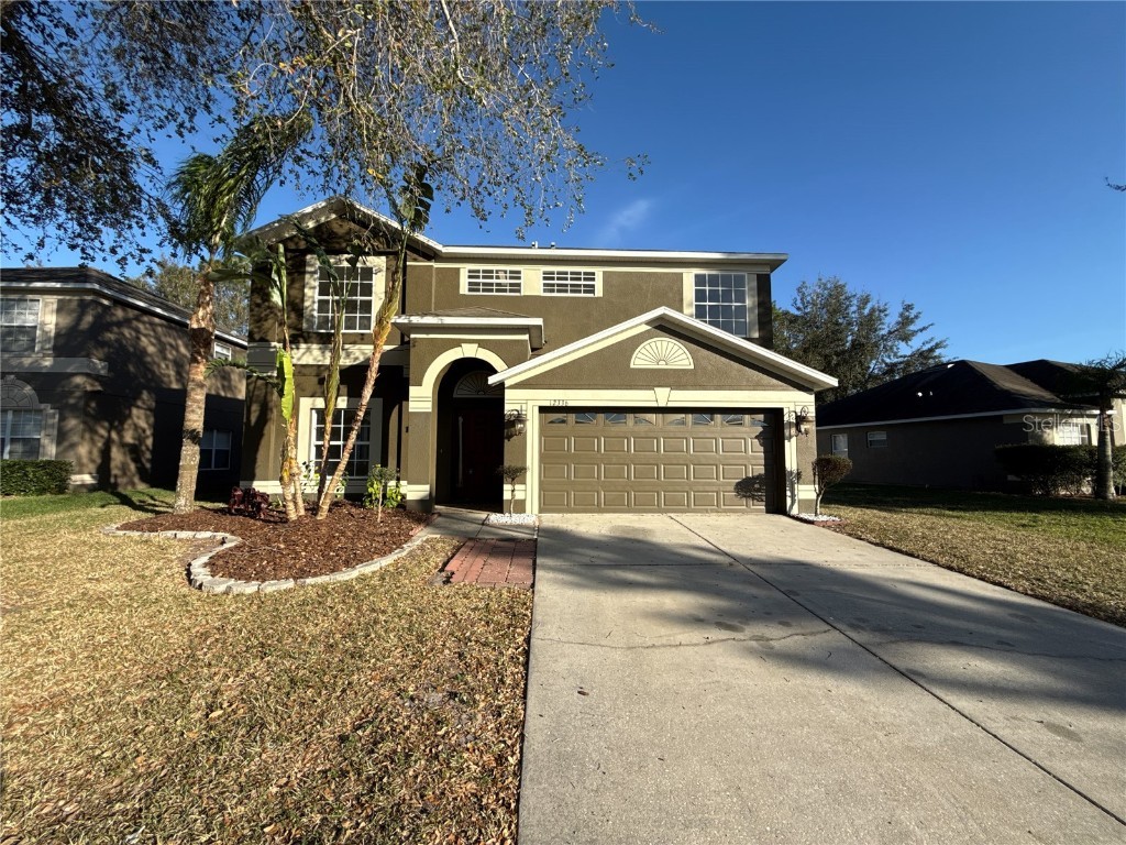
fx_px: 455
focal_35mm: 14
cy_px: 422
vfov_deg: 85.7
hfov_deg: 102.1
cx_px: 563
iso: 50
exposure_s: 1/1698
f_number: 2.2
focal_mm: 2.22
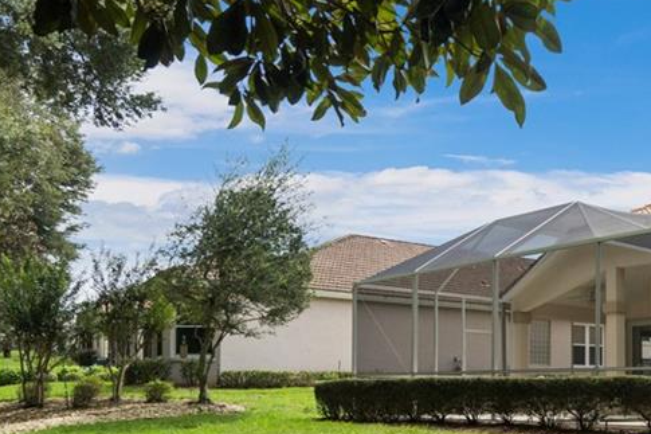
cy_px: 372
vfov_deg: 33.6
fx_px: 687
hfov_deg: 45.0
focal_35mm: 38
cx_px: 611
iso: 320
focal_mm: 12
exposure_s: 1/400
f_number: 8
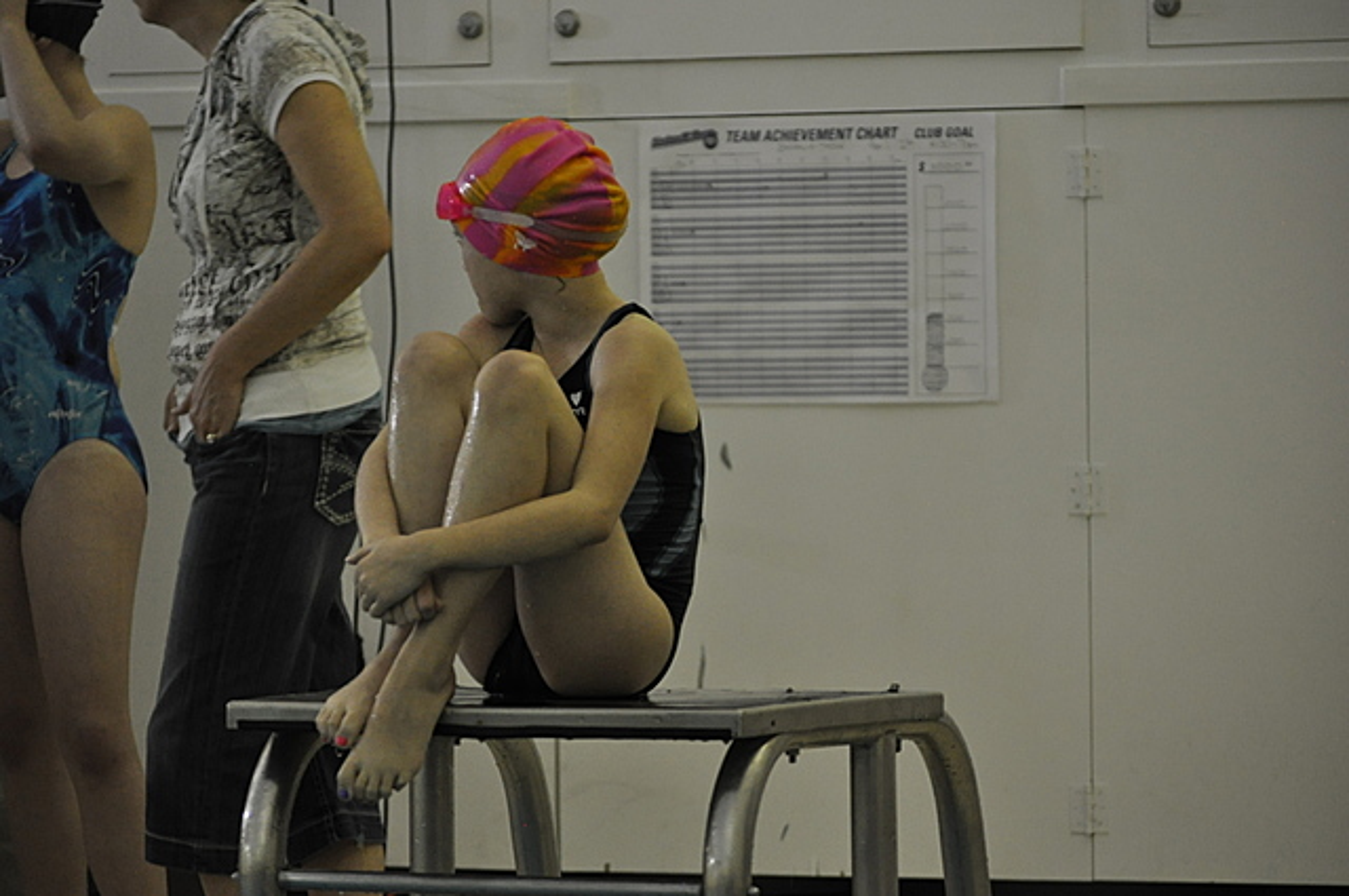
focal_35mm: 165
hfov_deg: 12.5
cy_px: 448
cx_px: 674
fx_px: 6175
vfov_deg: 8.3
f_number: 4.5
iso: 1600
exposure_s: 1/60
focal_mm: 110
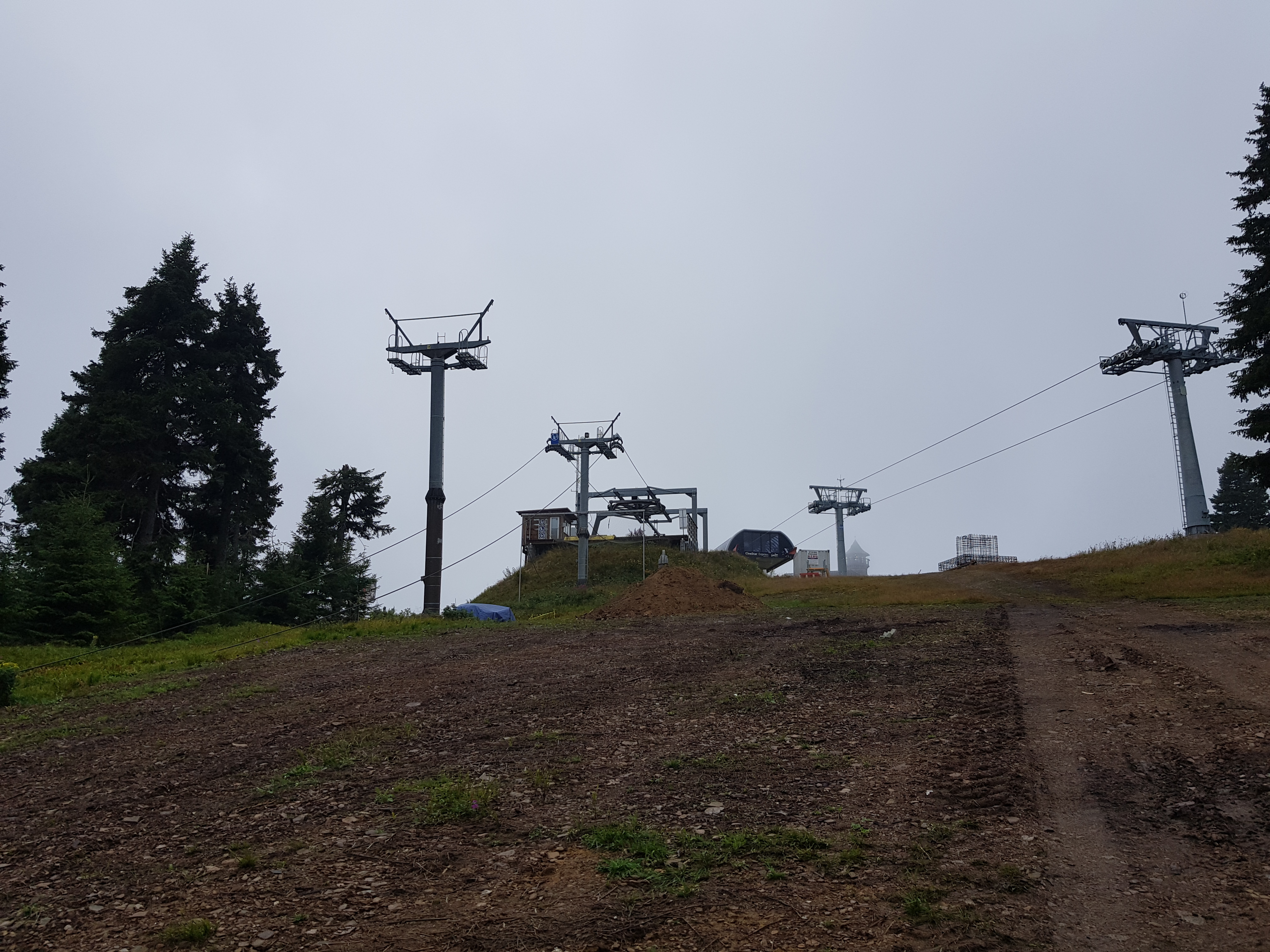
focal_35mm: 26
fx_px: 954
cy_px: 476
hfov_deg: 67.3
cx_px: 635
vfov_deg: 53.1
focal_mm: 4.2
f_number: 1.7
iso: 40
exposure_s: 1/1196
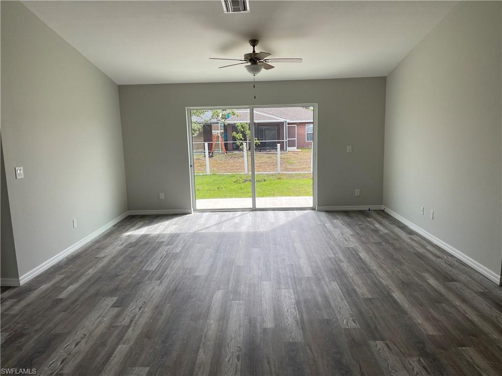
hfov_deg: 67.3
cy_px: 188
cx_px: 251
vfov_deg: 53.1
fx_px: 377
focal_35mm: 26
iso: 32
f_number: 1.6
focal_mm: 5.1
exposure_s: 1/567
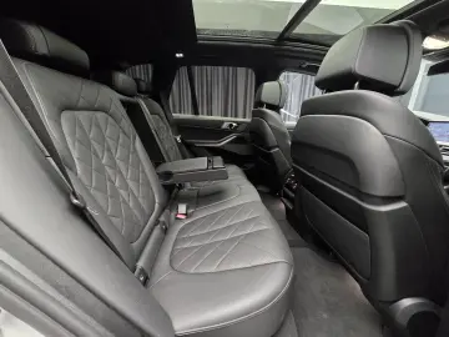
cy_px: 168
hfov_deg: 106.2
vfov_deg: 89.9
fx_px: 169
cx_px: 224
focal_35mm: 13
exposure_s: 1/61
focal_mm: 2.2
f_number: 2.2
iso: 1600
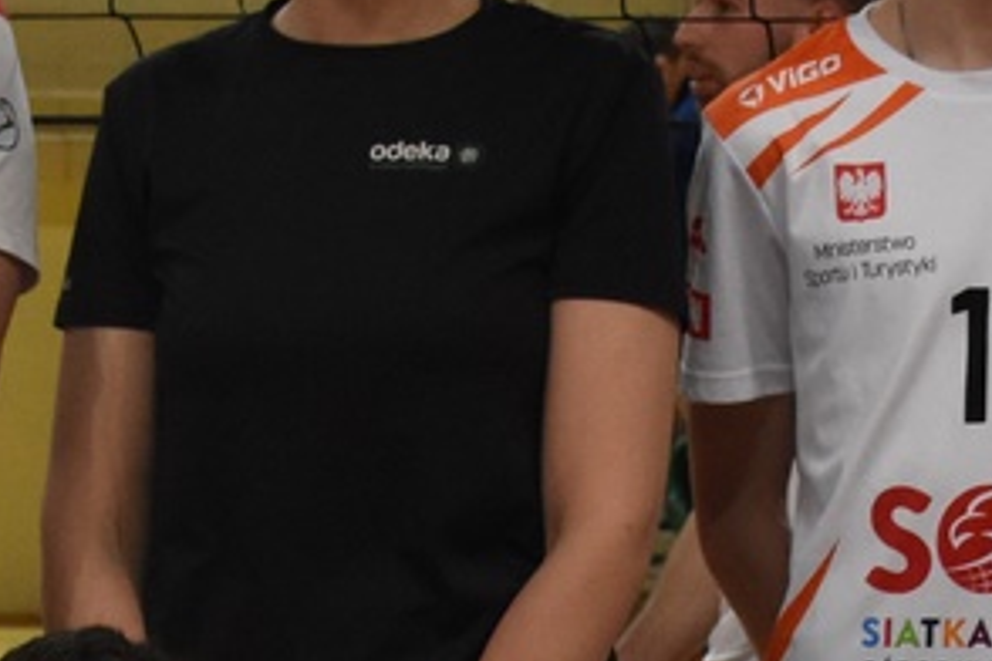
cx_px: 351
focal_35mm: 215
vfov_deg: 6.3
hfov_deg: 9.6
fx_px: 5924
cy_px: 1079
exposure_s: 1/500
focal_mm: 26
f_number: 3.8
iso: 1800
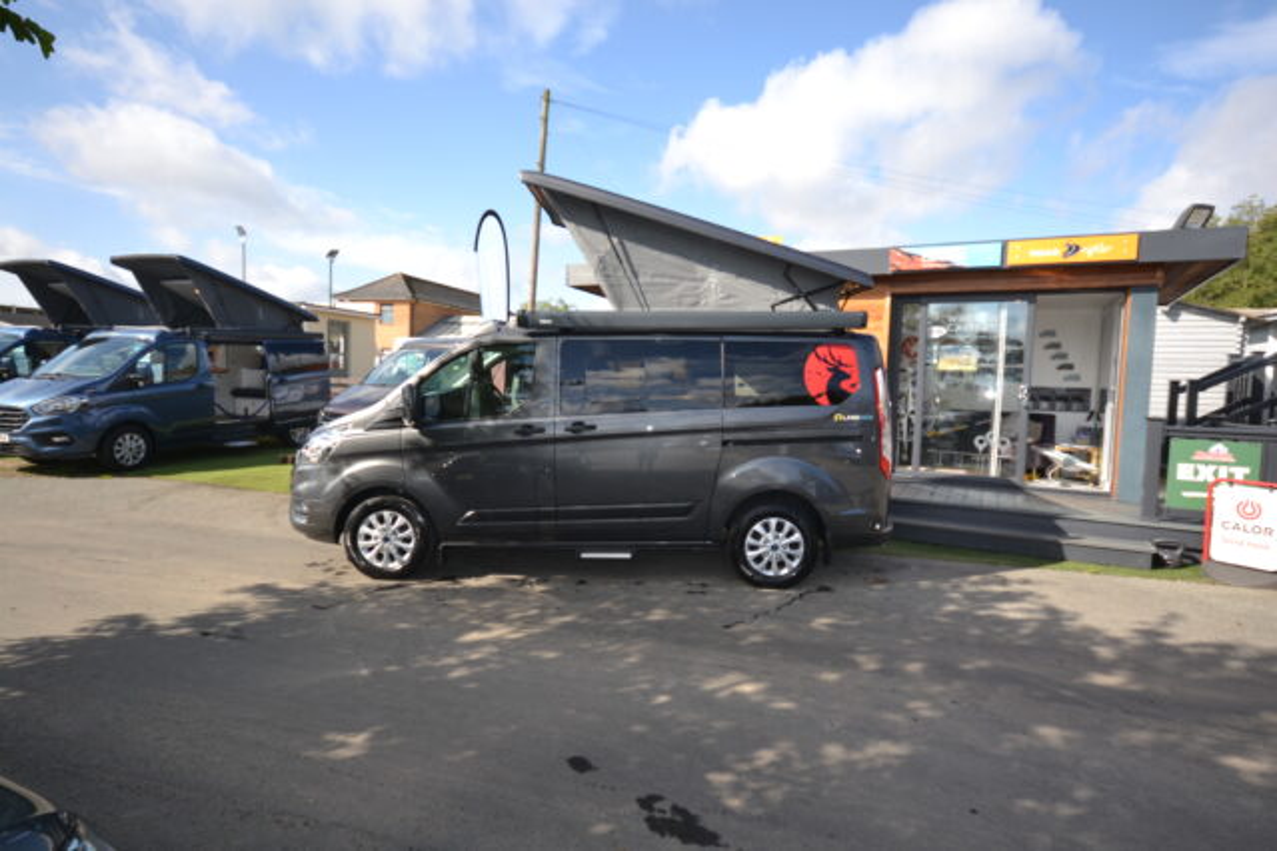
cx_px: 638
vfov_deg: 63.2
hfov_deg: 85.4
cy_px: 426
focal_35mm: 20
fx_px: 692
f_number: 5.6
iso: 100
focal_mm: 13
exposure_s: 1/200
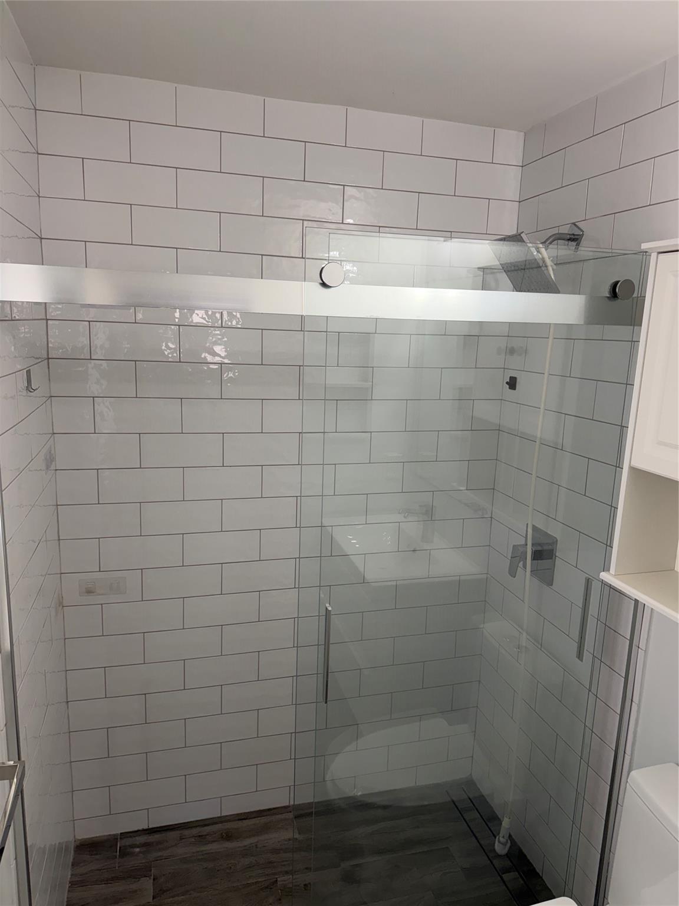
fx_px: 628
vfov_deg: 71.6
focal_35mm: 24
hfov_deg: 56.8
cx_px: 340
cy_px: 453
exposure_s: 1/120
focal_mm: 6.76
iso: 125
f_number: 1.78
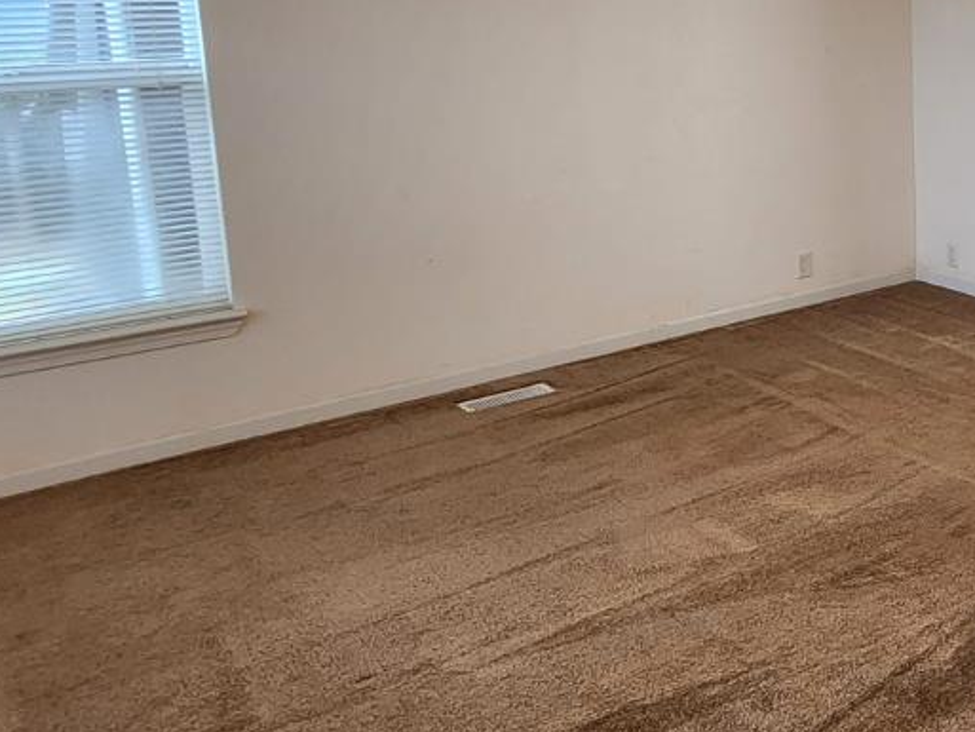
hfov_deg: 39.7
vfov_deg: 36.4
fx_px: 1071
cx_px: 1080
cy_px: 138
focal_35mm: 38
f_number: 2.2
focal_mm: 2.2
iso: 250
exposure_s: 1/60.2
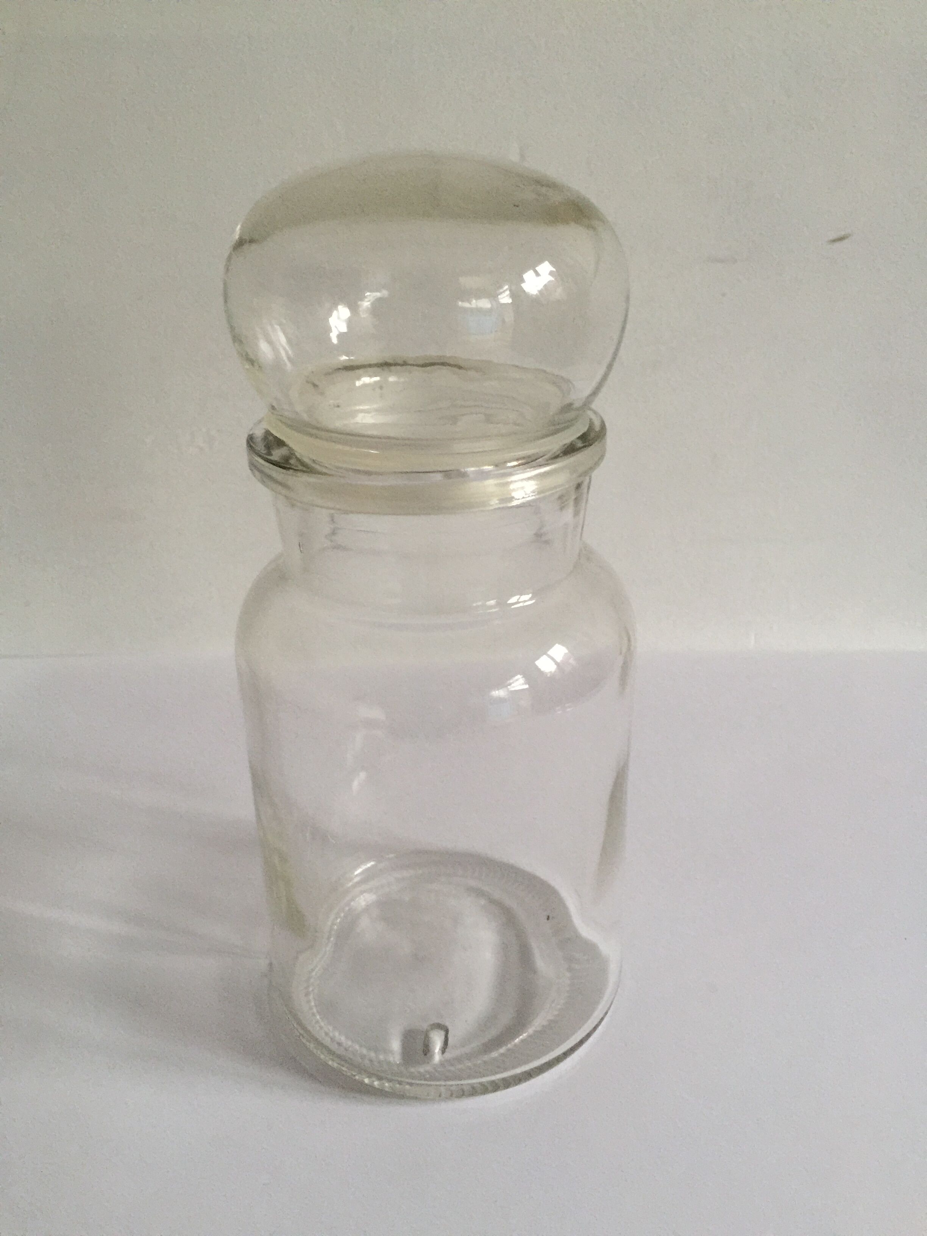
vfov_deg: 61.7
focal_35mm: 29
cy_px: 618
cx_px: 464
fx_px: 1035
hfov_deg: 48.2
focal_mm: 4.15
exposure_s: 1/17
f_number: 2.2
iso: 125
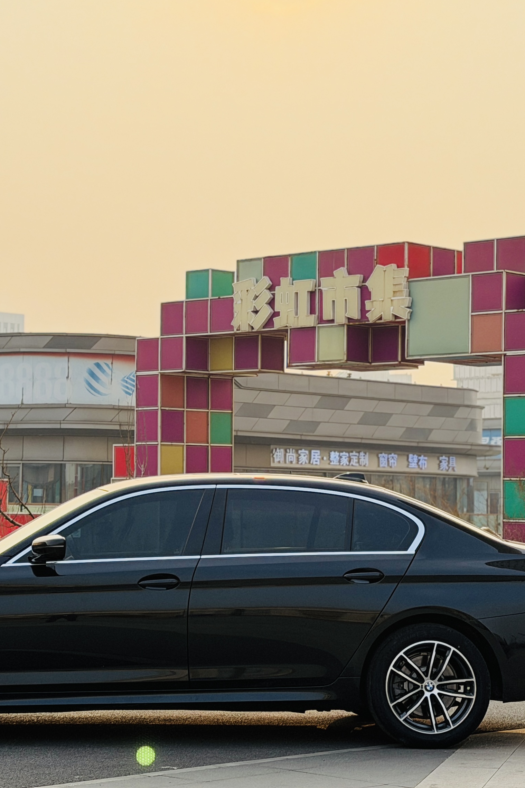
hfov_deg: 20.2
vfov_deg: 30.1
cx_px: 151
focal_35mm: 67
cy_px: 393
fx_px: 1466
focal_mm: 6.76
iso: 100
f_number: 1.78
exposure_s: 1/1403
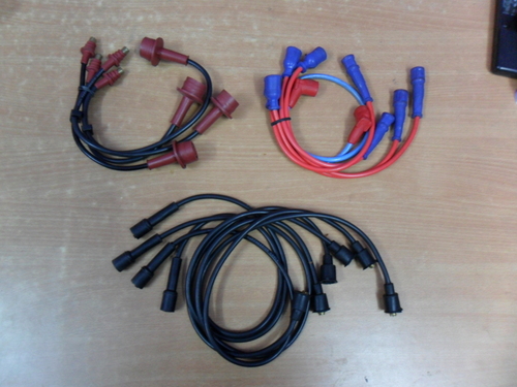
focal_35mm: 27
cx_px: 258
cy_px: 194
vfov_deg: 51.4
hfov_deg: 65.3
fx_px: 403
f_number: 3.5
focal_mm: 4.9
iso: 200
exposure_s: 1/4
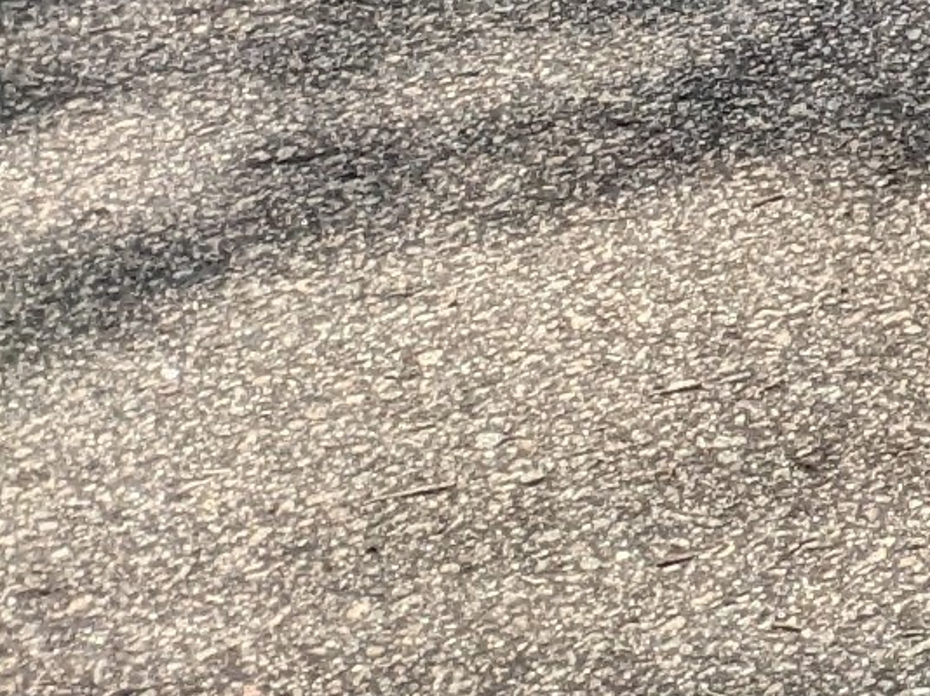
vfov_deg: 6.7
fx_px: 5478
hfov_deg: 7.4
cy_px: -1335
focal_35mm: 204
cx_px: 3495
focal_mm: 4.38
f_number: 1.73
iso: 48
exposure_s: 1/2611
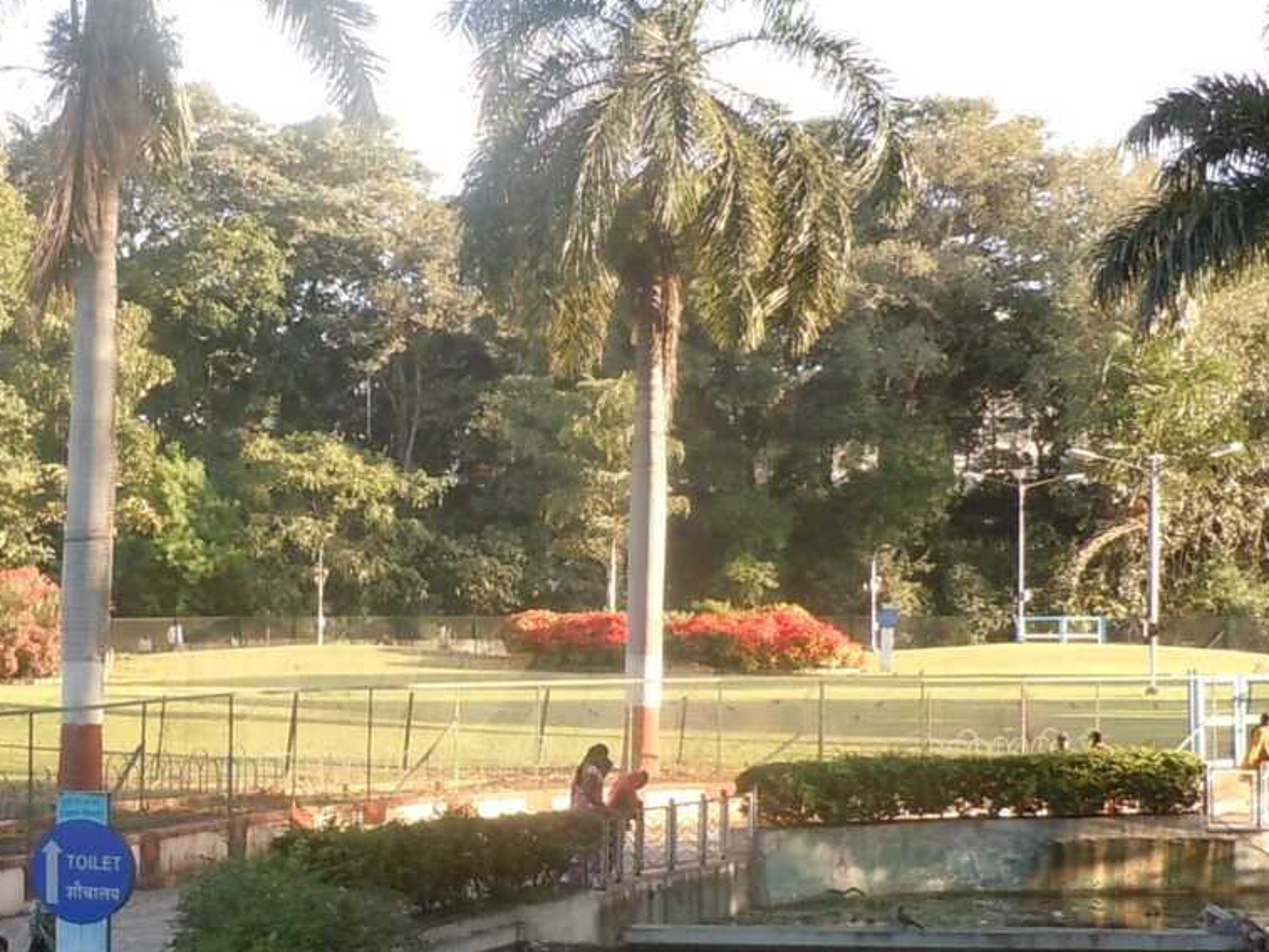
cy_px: 565
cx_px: 230
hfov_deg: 26.8
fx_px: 2603
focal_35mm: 71
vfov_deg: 20.7
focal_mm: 5
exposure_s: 1/80
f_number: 3.7
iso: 100
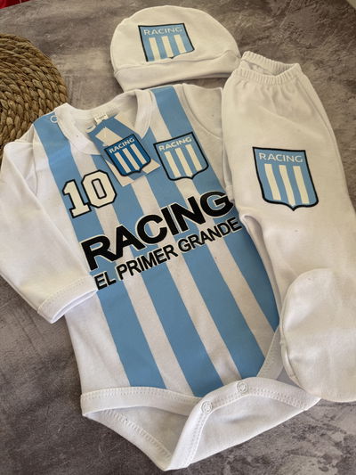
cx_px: 178
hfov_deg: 56.8
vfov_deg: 71.6
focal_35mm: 24
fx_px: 329
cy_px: 238
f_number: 1.78
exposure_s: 1/428
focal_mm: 6.76
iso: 80
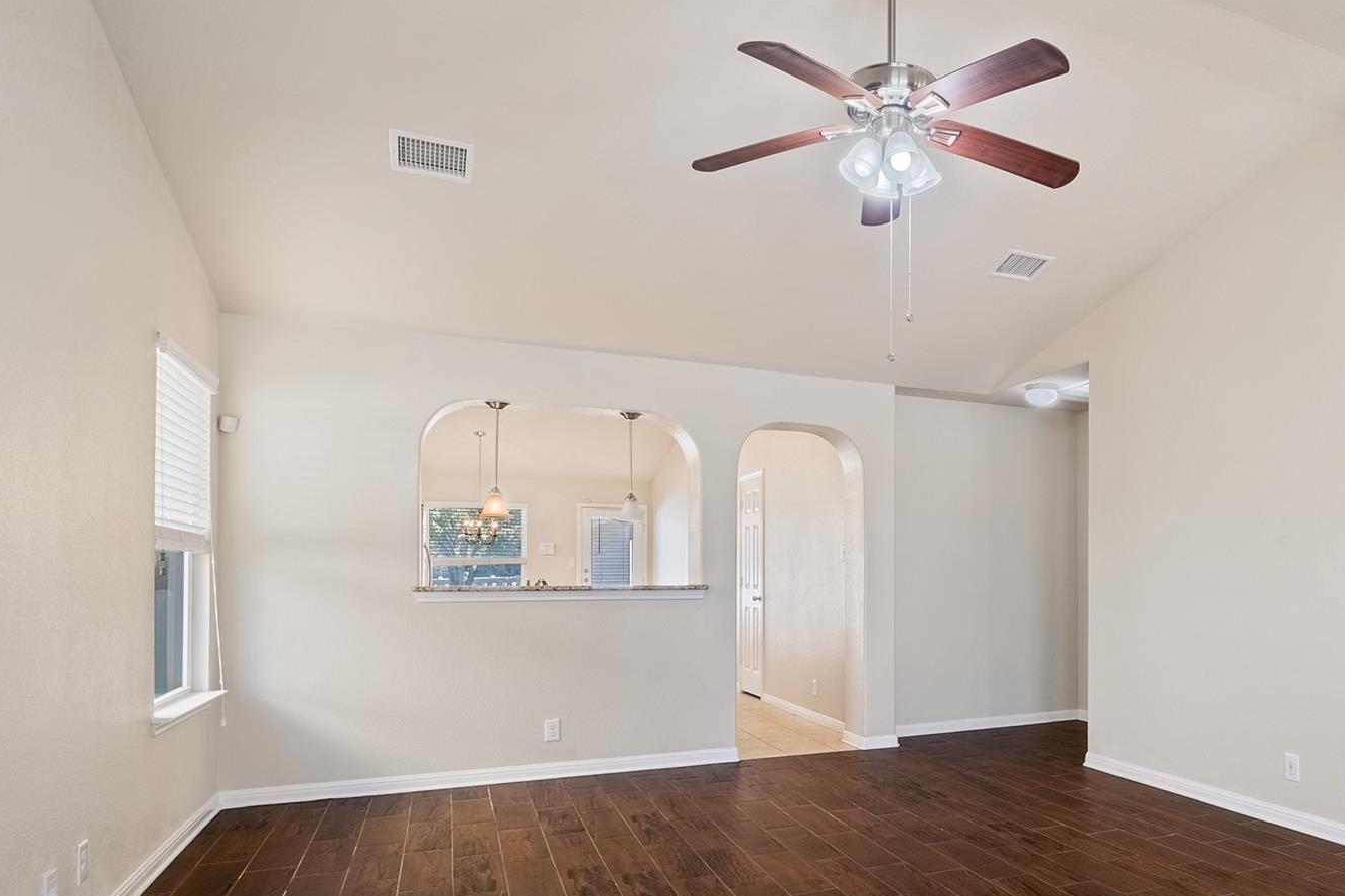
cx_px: 880
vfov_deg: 54.1
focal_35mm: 23
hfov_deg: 74.1
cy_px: 591
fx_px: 859
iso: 160
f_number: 8
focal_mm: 10
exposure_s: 1/125
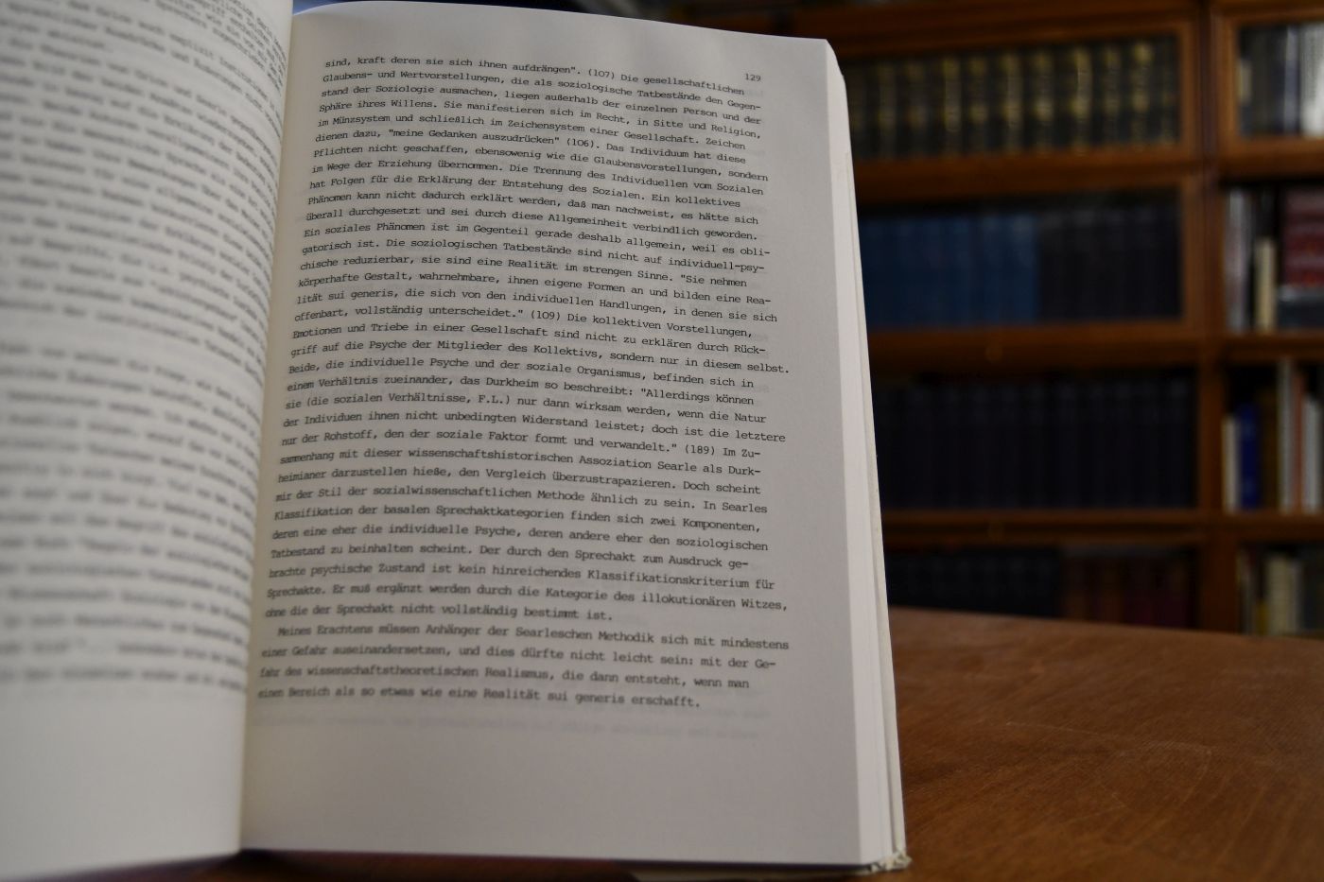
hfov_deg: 55.8
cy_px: 441
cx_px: 662
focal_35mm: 34
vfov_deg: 38.9
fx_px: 1250
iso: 800
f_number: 3.8
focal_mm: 23
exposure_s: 1/200
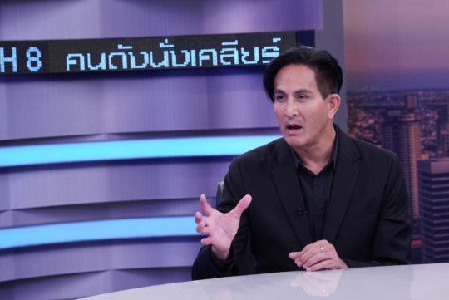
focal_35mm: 136
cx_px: 272
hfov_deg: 15.1
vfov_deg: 10.1
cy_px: 134
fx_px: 1698
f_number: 7.1
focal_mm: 105
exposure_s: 1/160
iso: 3200
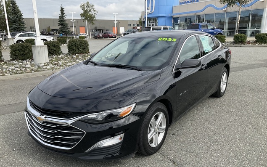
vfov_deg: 40.4
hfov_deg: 61.2
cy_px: 99
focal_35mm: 31
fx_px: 226
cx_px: 133
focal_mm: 3
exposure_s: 1/1076
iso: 25
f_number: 1.8
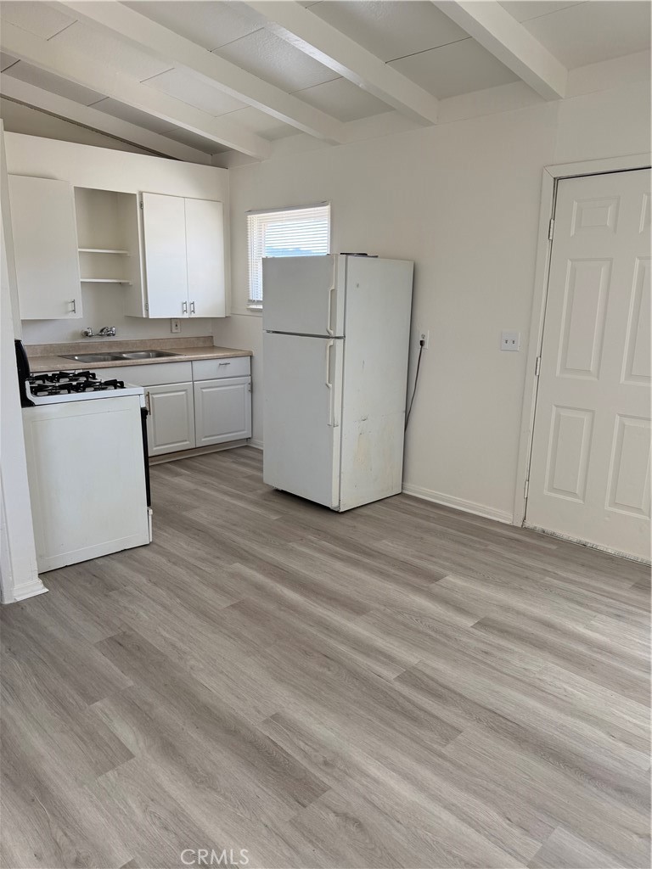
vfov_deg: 71.6
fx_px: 603
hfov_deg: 56.8
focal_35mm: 24
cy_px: 434
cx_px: 326
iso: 100
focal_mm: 6.76
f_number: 1.78
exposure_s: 1/246
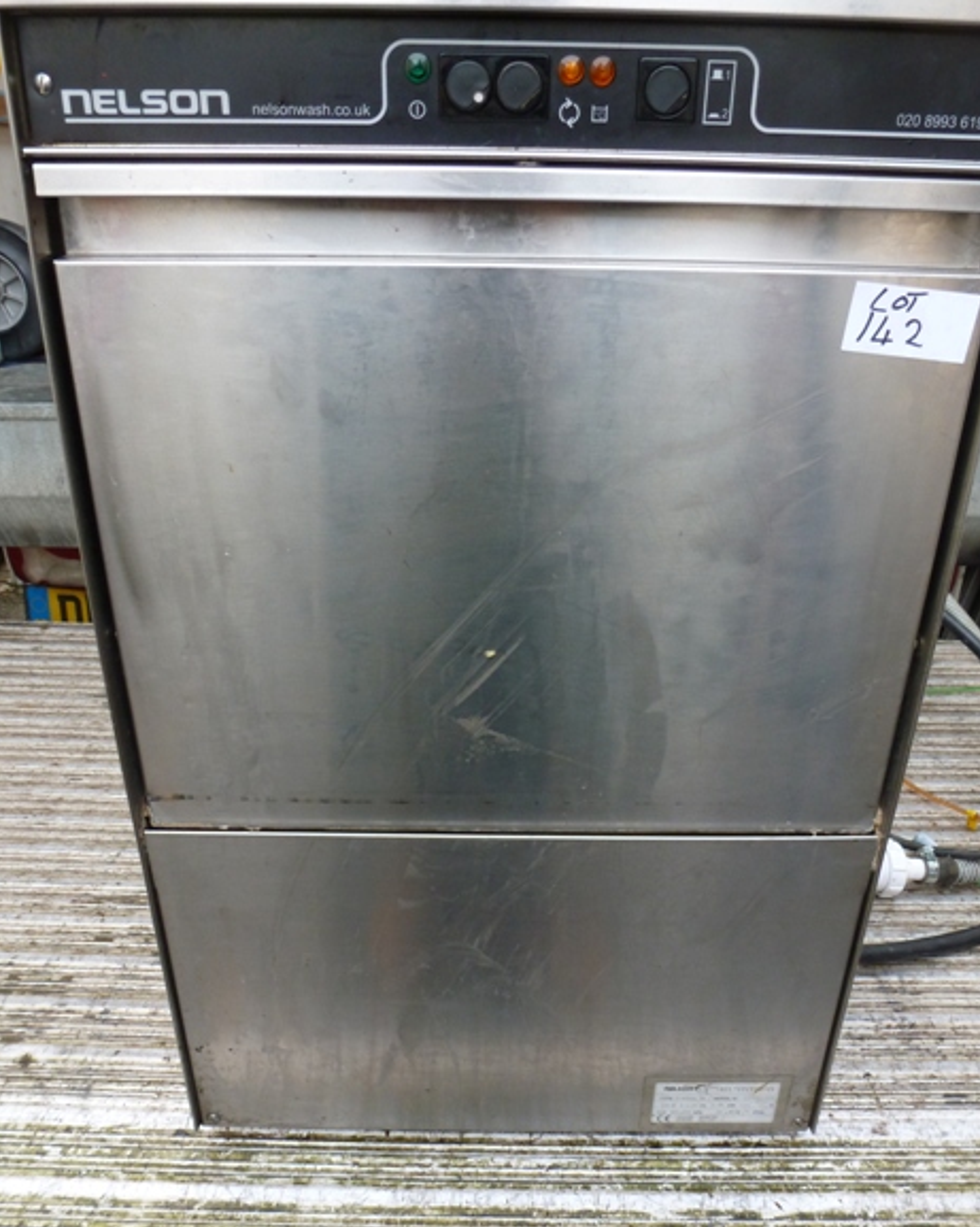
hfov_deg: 54.9
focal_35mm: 26
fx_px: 943
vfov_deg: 66.1
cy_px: 606
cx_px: 508
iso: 160
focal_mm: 4.3
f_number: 3.3
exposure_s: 1/60
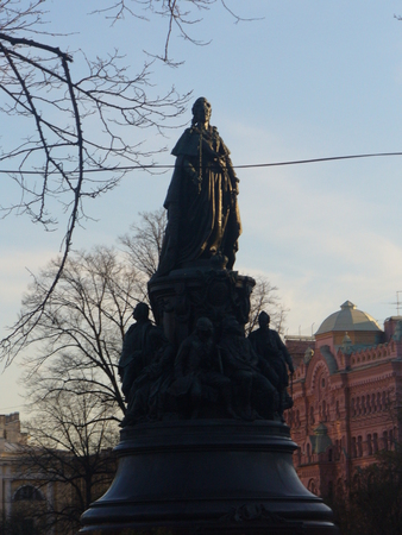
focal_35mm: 157
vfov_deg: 12.6
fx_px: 2429
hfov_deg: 9.5
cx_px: 201
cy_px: 268
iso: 100
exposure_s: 1/160
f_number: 8
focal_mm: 25.9
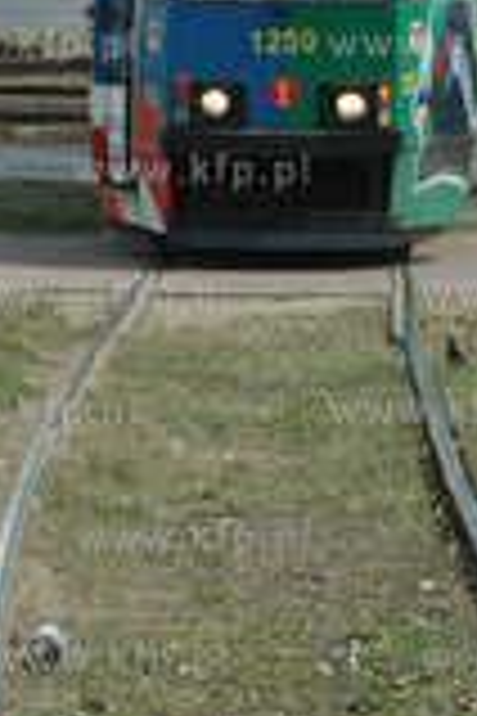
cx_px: 477
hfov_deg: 3.5
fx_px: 7875
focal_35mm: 396
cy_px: 531
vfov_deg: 5.2
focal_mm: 105
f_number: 6.3
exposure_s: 1/640
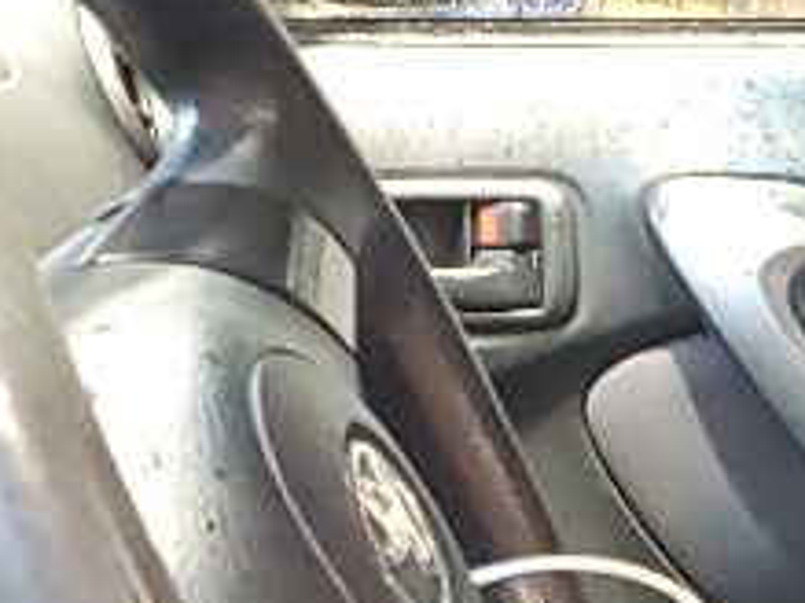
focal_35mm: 190
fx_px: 4416
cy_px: 1305
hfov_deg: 10.2
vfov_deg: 7.4
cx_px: 1022
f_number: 1.5
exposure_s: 1/30
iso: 313
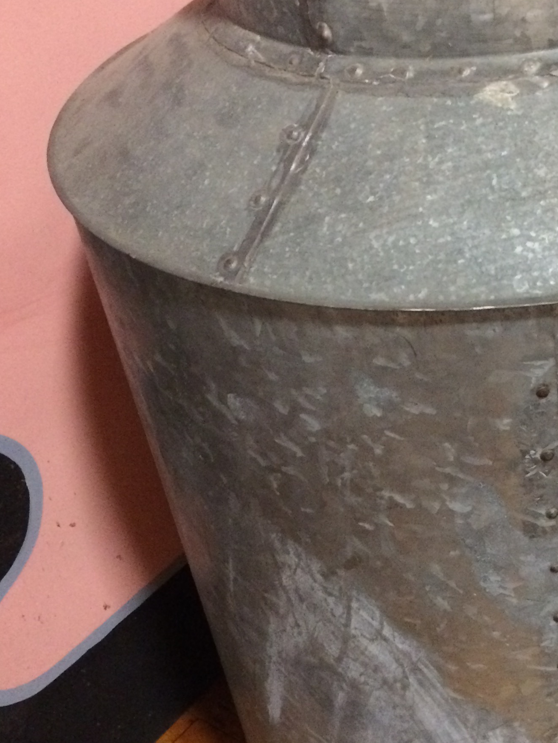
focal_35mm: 54
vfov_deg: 35.5
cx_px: 505
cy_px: 368
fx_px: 1160
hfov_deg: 26.1
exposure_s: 1/15
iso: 400
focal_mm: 4.15
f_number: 2.2
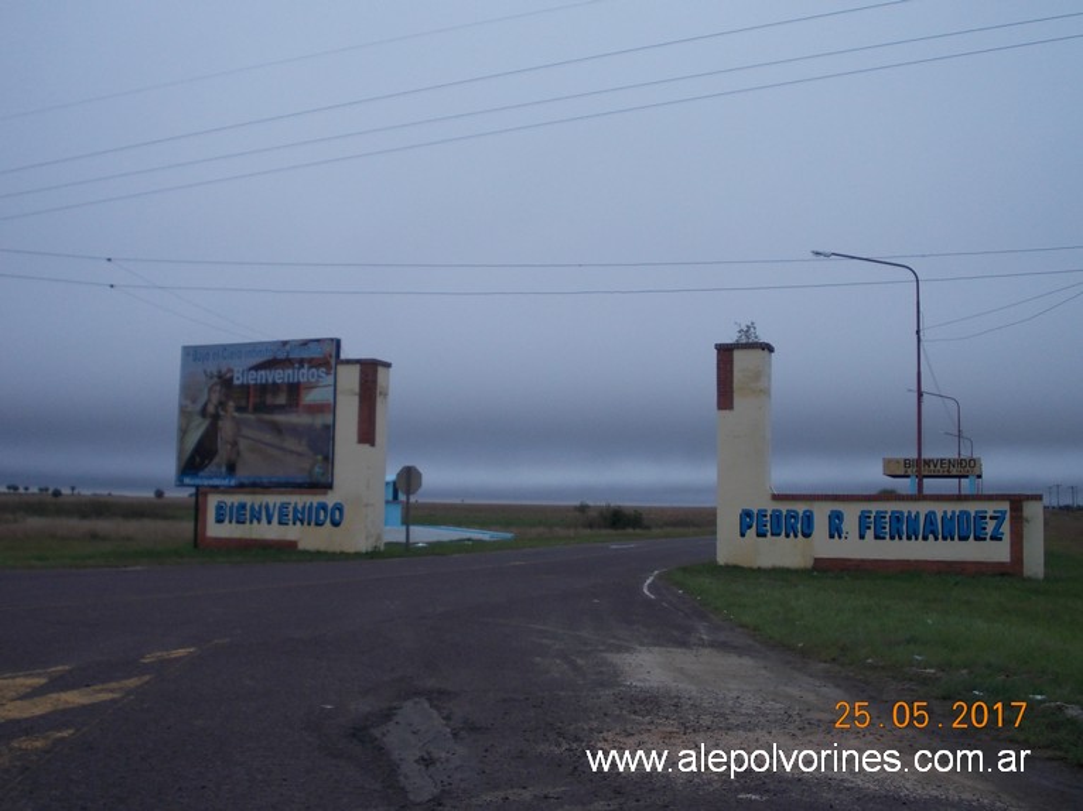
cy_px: 406
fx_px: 1188
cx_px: 542
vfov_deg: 37.7
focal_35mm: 38
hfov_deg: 49.0
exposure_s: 1/320
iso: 80
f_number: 6.2
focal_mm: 5.3
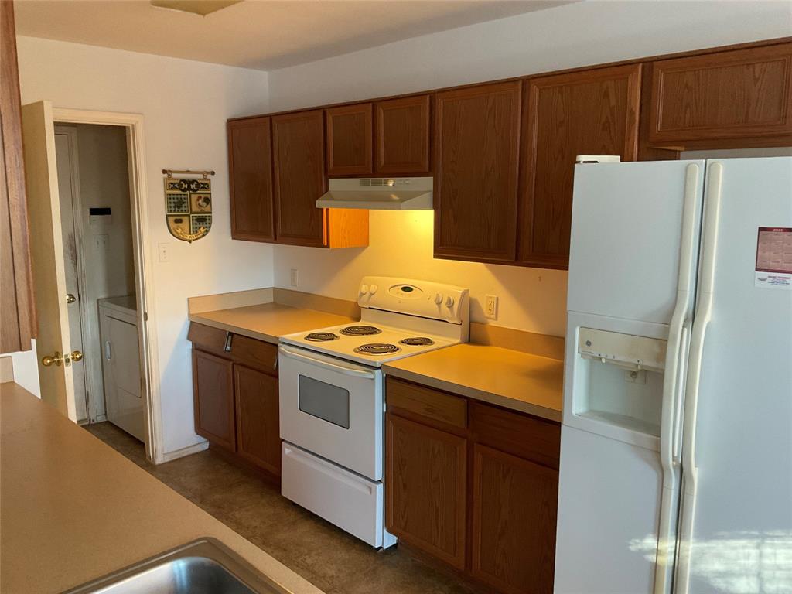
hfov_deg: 61.7
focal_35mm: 29
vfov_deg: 48.2
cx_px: 396
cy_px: 297
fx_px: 664
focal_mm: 3
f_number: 1.8
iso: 200
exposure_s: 1/60
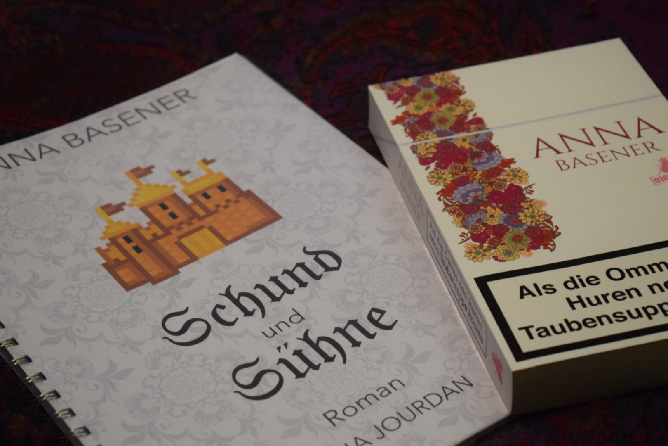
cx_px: 334
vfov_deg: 16.6
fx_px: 1531
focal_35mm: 82
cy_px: 223
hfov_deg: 24.6
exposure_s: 1/60
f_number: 5.6
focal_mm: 55
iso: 3200
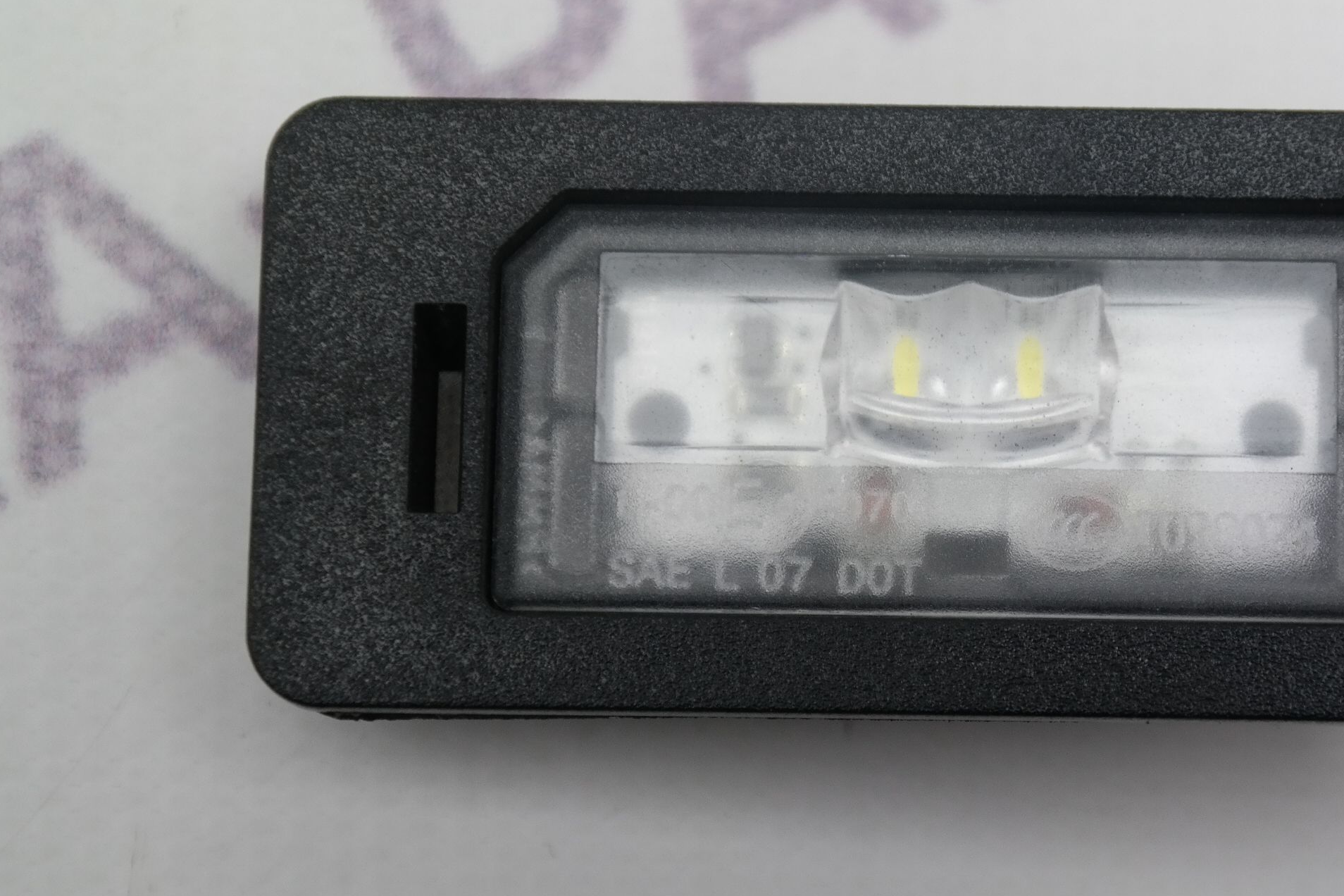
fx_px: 4890
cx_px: 1009
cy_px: 347
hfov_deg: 15.6
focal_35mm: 131
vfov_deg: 10.5
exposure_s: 1/80
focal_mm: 55
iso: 400
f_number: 5.6
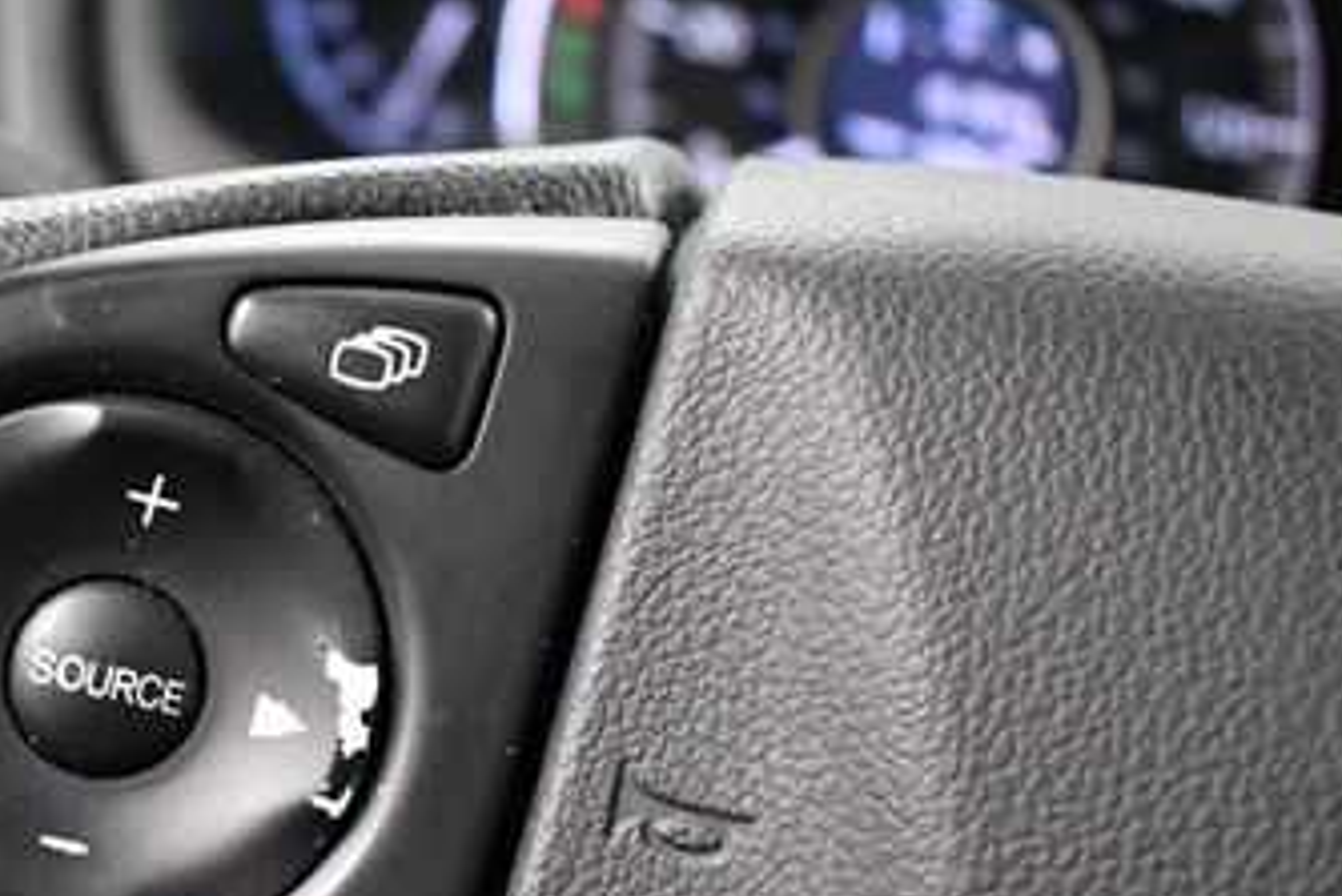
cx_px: 153
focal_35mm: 69
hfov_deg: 28.2
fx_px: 2573
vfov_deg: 19.6
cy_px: 659
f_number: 3.5
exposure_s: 1/80
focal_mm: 18
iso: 3200
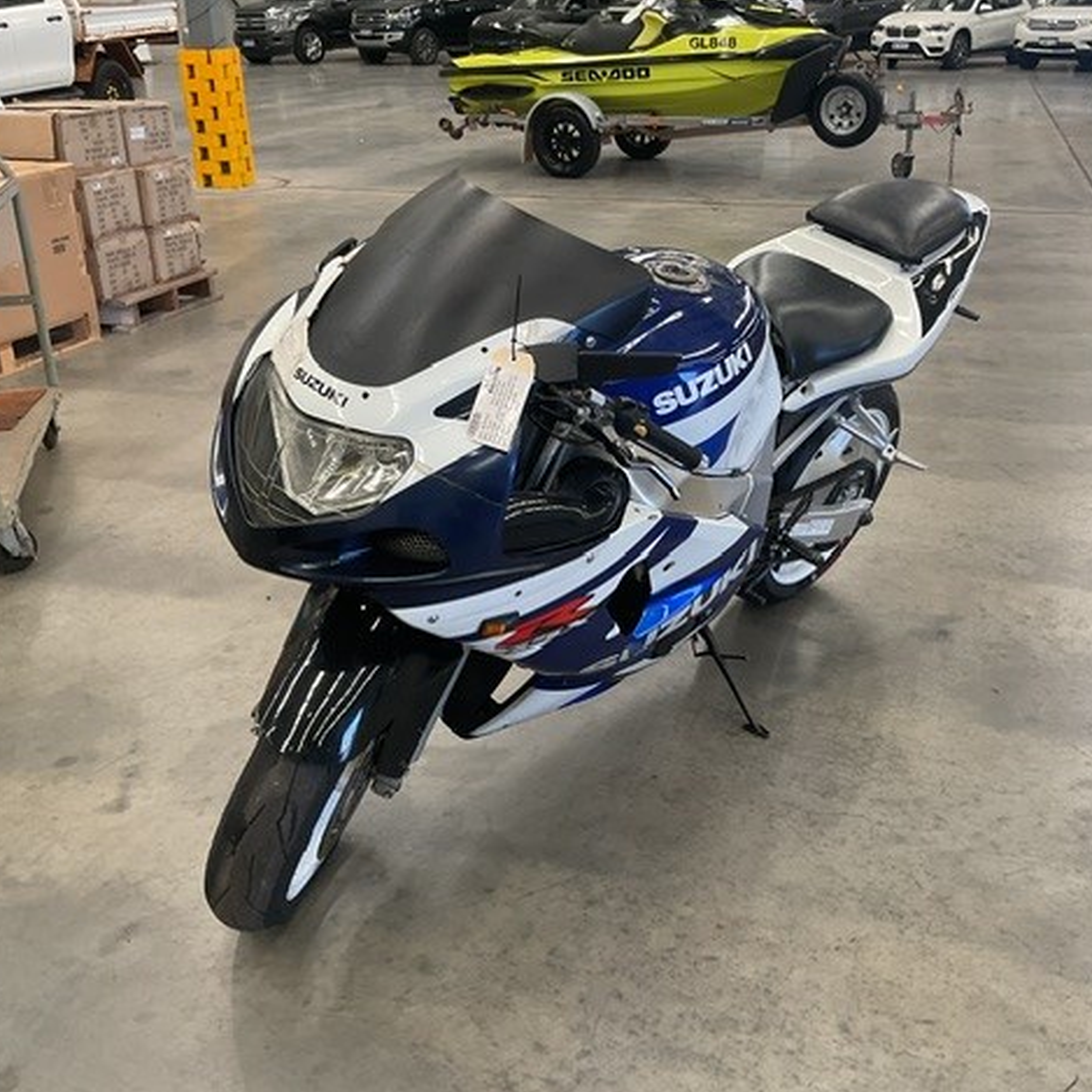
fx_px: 1249
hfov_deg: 47.0
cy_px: 554
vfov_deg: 47.2
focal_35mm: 35
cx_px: 636
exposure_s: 1/120
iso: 50
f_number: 1.8
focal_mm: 3
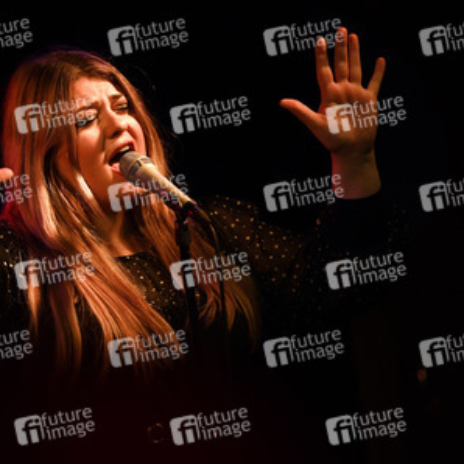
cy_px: 232
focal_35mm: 238
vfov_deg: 7.4
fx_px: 3609
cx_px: 169
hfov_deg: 7.4
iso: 2000
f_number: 3.2
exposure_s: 1/250
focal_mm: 185
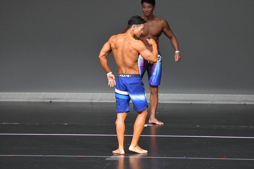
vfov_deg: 4.0
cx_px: 127
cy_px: 84
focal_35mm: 345
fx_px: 2433
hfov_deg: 6.0
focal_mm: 230
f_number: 5.6
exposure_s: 1/400
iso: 5000
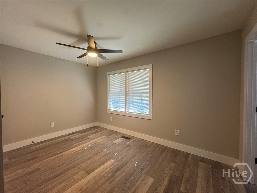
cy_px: 96
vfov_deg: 85.7
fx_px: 104
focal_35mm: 14
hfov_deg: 102.1
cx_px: 128
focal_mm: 2.22
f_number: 2.2
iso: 200
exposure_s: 1/120
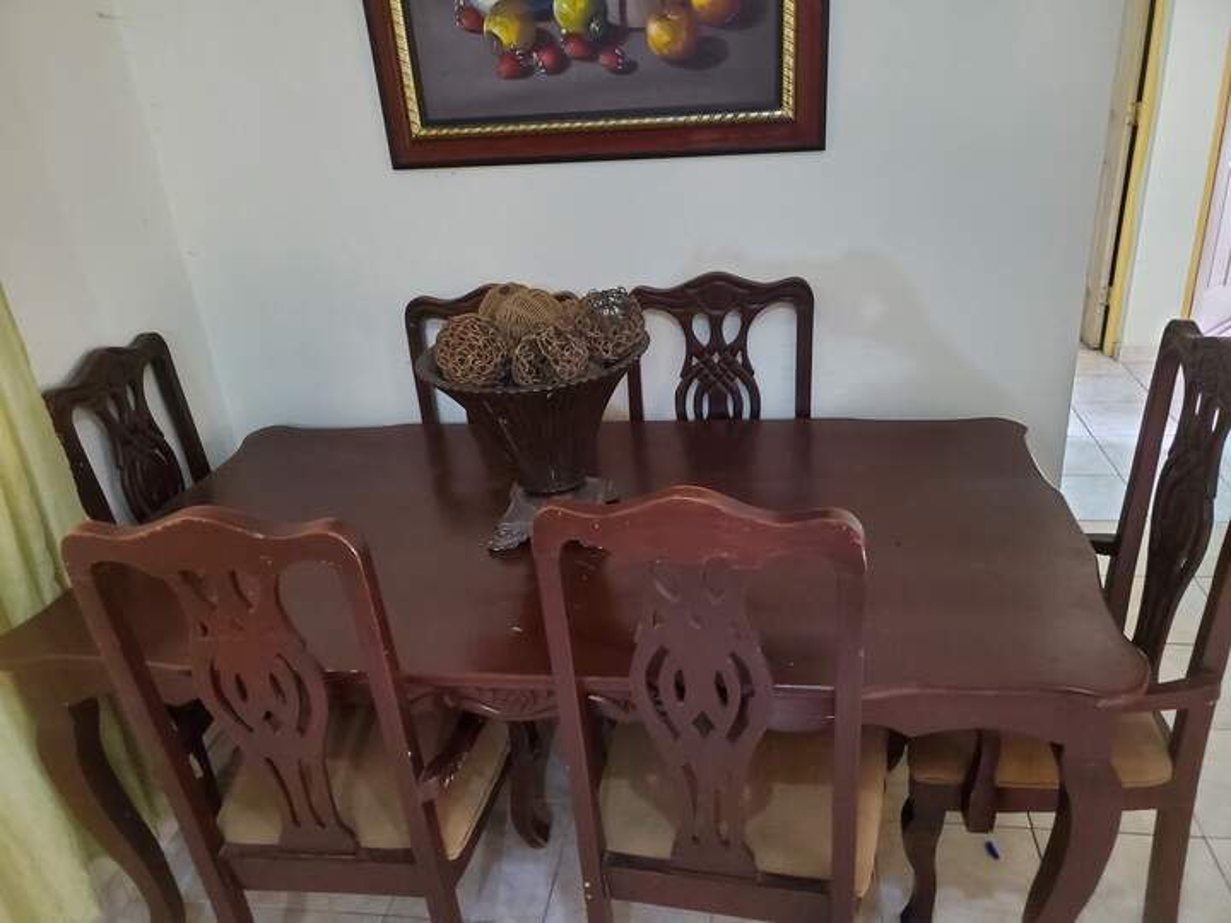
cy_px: 462
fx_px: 925
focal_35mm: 26
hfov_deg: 67.3
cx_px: 616
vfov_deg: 53.1
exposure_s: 1/24
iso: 640
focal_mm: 4.3
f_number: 1.5
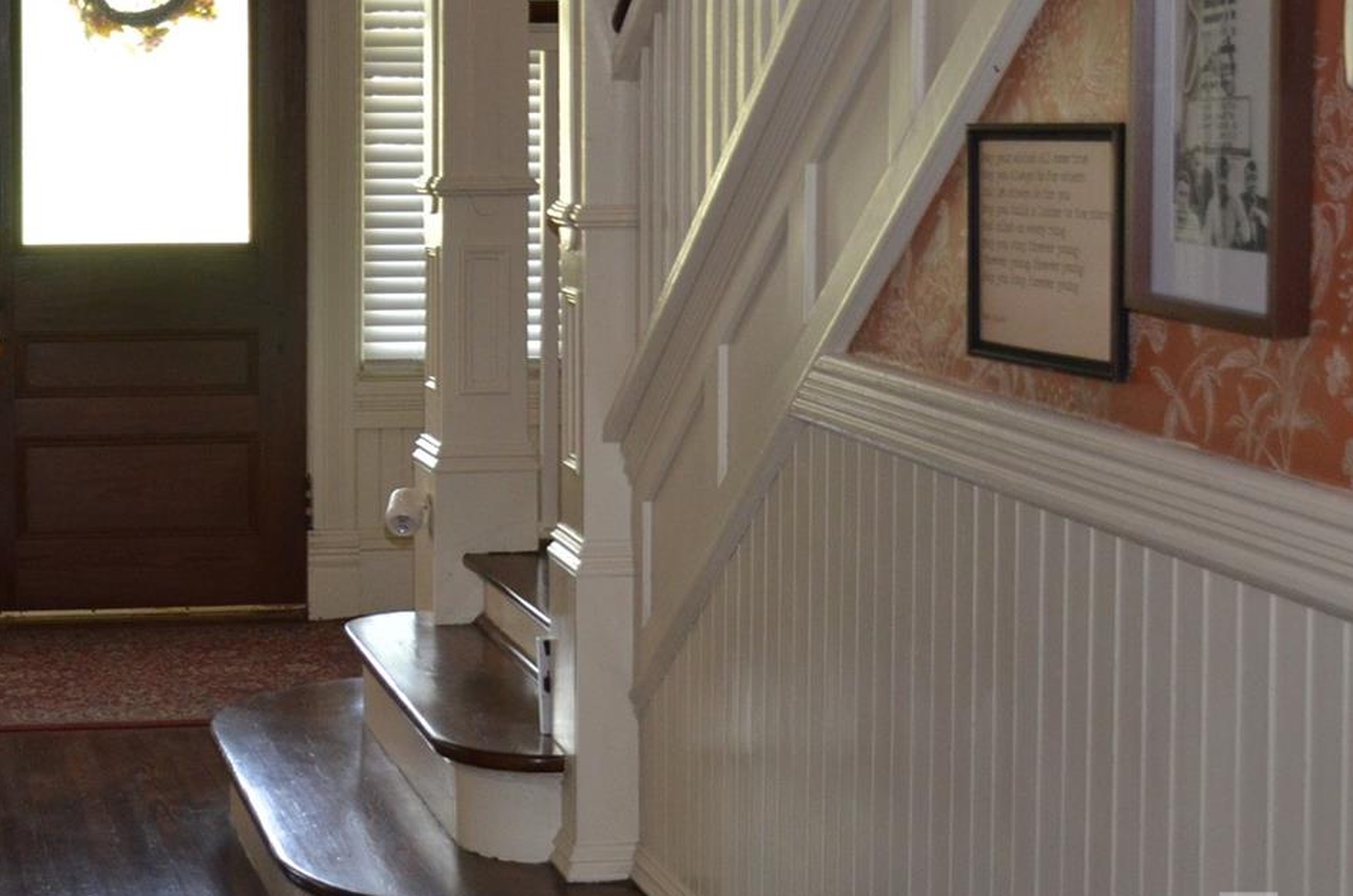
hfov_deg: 25.5
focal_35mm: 78
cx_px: 225
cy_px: 190
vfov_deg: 17.3
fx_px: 2926
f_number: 3.8
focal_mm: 24
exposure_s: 1/60
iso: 800
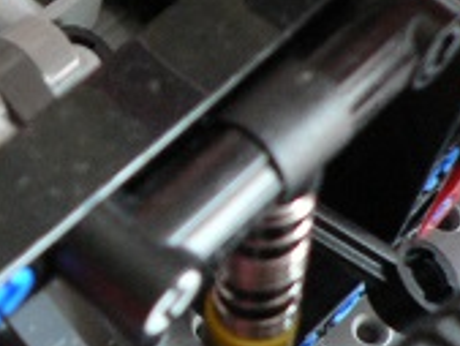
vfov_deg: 11.2
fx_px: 1702
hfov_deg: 14.6
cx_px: -166
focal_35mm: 128
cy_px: -166
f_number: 2.8
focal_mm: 6
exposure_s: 1/15
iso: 200
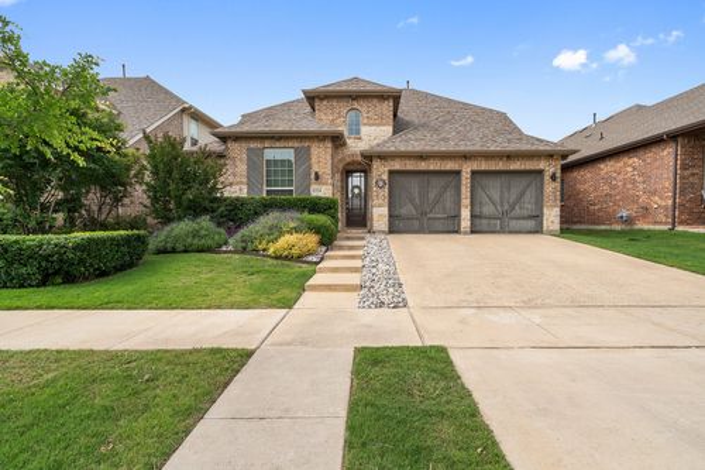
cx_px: 352
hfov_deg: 90.0
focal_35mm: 18
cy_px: 235
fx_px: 352
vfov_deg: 67.3
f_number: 6.3
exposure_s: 1/1250
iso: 400
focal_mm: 18
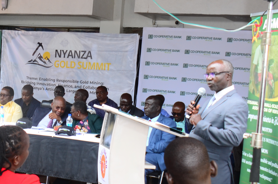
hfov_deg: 23.8
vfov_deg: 16.4
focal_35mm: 83
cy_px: 101
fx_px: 640
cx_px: 26
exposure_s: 1/100
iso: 400
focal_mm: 25
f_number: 6.3
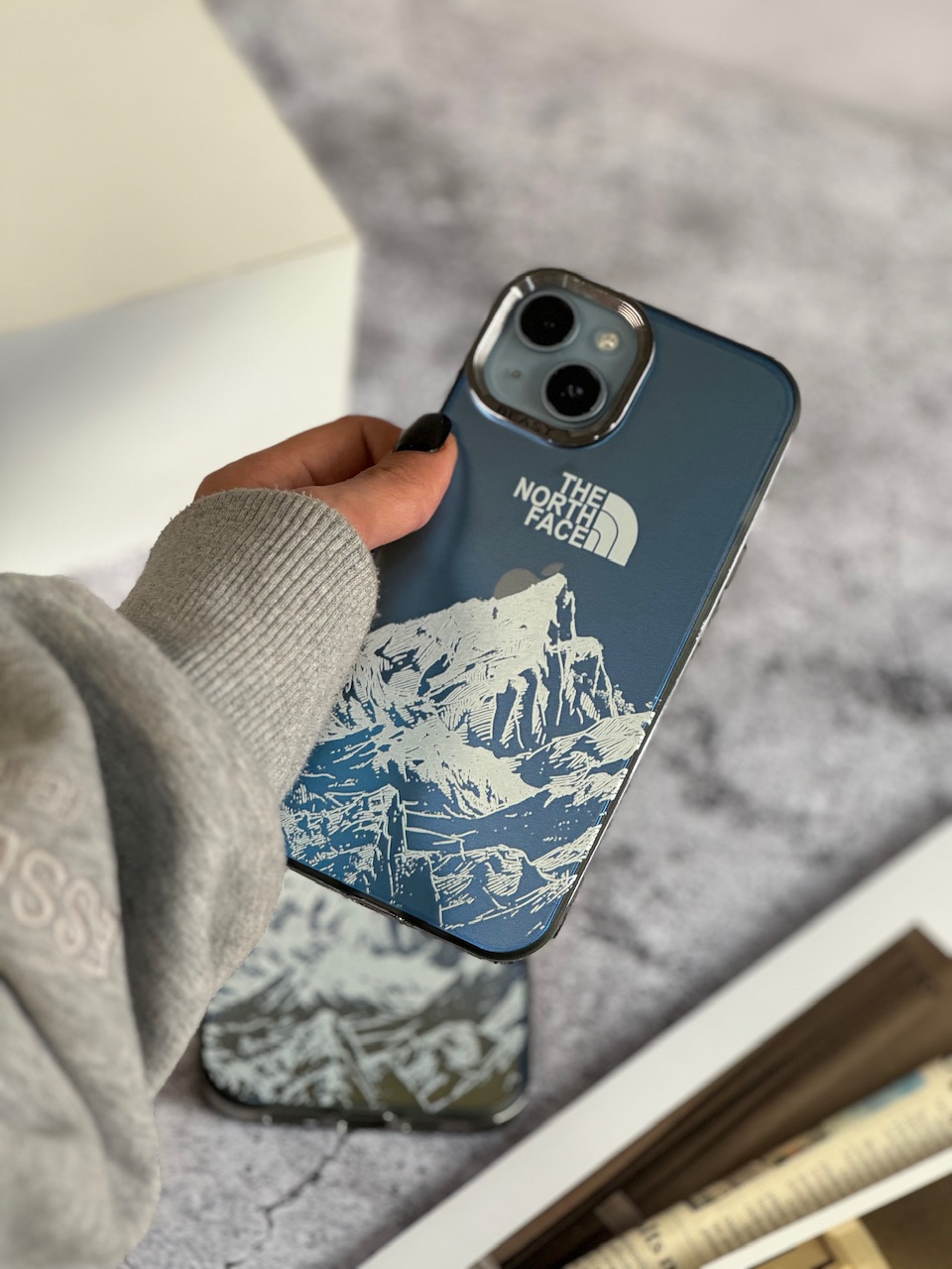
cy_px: 634
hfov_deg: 19.1
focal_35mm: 77
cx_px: 476
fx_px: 2824
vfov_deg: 25.3
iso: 125
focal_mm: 9
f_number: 2.8
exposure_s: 1/100
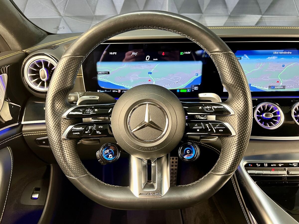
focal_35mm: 26
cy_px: 112
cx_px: 150
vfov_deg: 53.1
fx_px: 225
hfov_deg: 67.3
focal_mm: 5.7
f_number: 1.5
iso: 250
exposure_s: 1/60
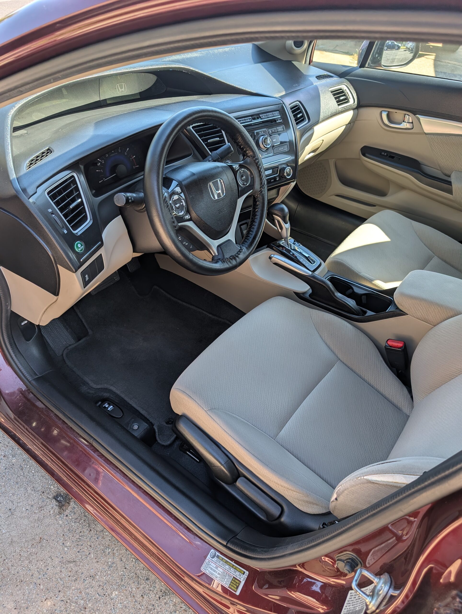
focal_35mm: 24
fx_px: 426
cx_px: 231
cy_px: 307
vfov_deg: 71.5
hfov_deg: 56.9
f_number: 1.68
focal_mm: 6.9
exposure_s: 1/171
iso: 29
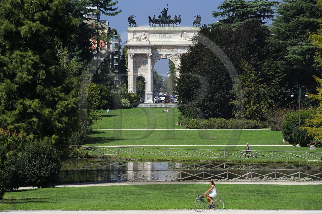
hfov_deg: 10.3
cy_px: 107
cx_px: 161
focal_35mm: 200
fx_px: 1788
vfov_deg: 6.9
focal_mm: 200
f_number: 11
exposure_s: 1/200
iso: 200
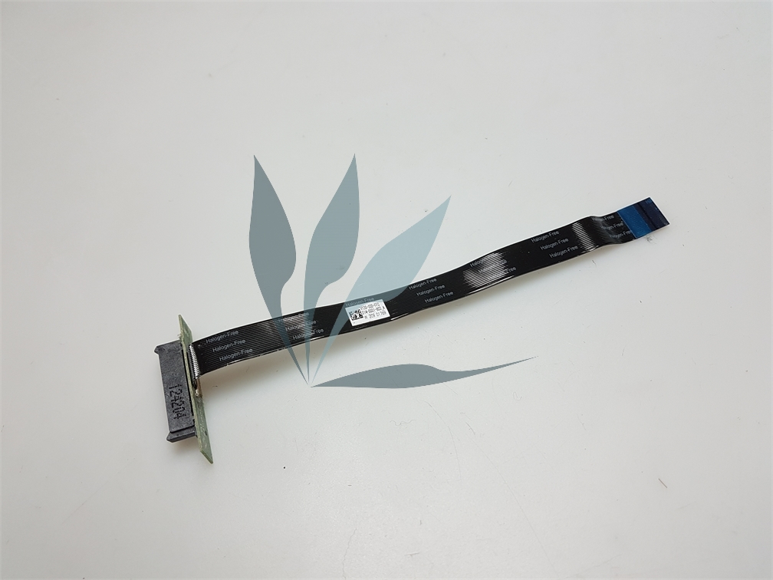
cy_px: 290
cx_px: 386
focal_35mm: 26
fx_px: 581
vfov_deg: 53.1
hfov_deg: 67.3
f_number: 1.7
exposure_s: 1/100
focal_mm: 4.2
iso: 50
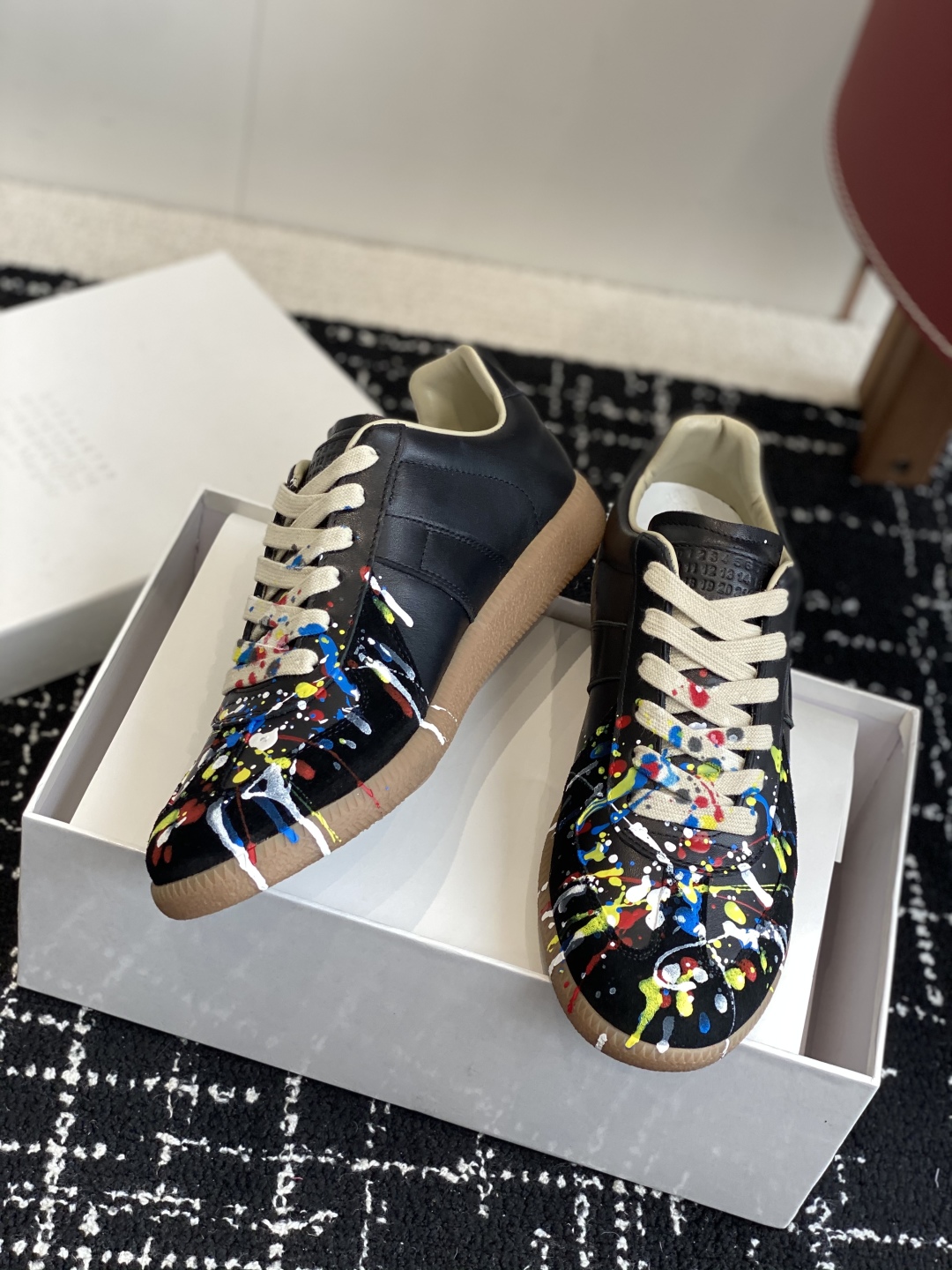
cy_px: 635
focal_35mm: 52
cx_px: 476
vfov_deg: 36.8
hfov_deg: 28.0
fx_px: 1907
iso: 50
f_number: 2
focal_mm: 6
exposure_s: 1/122
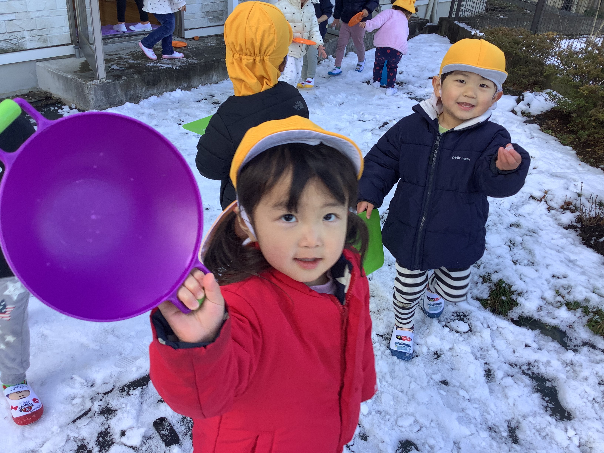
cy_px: 226
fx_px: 541
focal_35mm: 31
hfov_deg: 58.4
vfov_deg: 45.4
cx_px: 302
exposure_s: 1/144
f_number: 2.4
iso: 25
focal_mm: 3.3
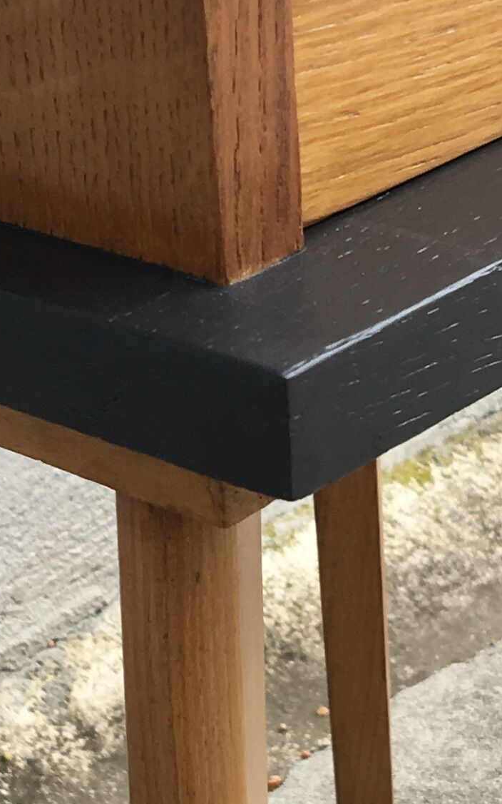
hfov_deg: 11.9
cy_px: 489
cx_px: 189
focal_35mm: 110
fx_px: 2409
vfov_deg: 18.9
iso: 25
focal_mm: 4.15
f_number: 2.2
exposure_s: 1/187
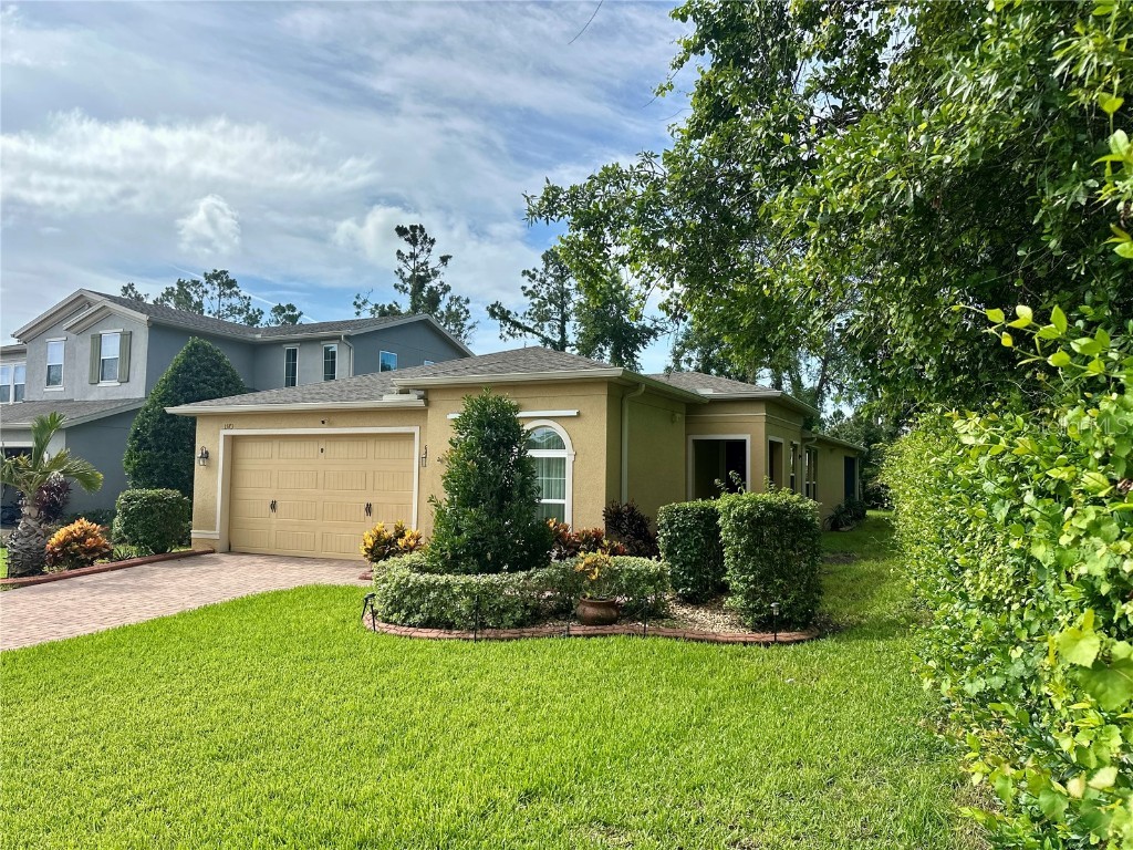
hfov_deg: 71.6
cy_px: 425
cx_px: 566
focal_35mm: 24
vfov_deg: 56.8
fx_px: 786
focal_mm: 6.86
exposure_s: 1/4016
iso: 80
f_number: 1.78
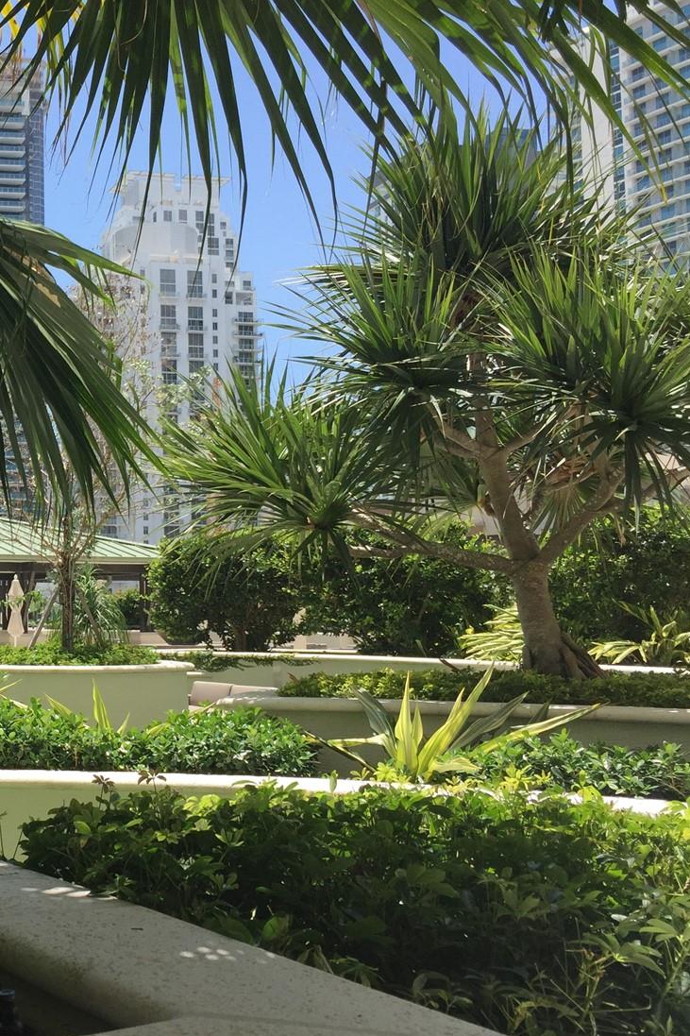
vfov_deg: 44.5
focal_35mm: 44
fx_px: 1265
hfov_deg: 28.1
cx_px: -45
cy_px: 520
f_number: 2.2
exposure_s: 1/1319
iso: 32
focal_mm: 4.15
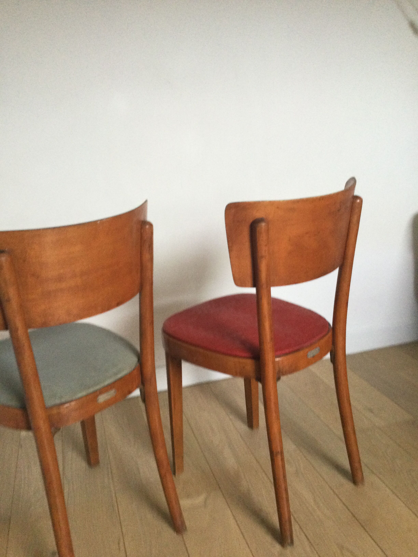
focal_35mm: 31
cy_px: 278
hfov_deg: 45.4
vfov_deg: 58.4
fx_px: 499
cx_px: 209
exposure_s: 1/33
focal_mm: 3.3
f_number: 2.4
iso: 160
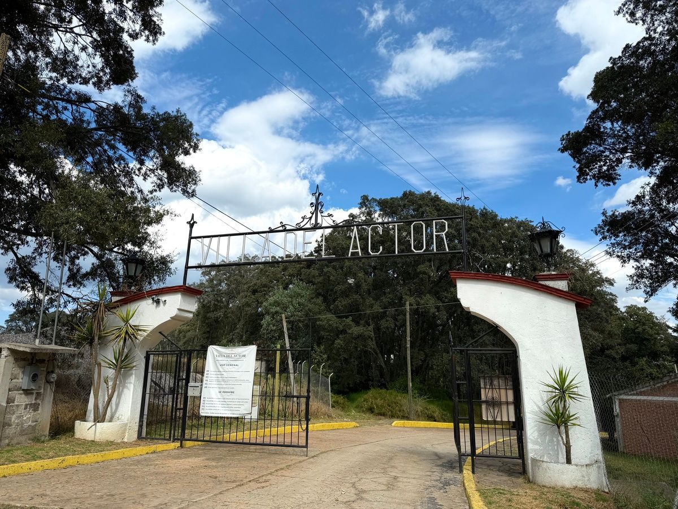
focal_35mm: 24
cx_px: 339
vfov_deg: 56.8
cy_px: 254
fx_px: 470
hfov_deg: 71.6
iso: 80
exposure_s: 1/5319
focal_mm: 6.76
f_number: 1.78
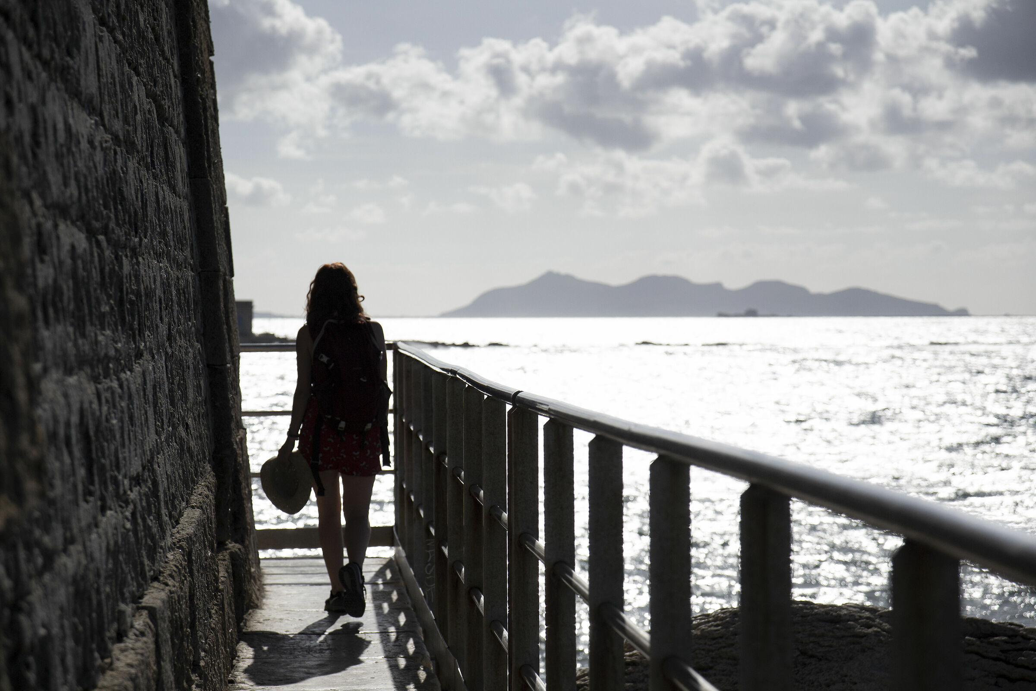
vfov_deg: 13.0
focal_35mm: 105
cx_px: 518
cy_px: 346
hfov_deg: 19.5
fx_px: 3021
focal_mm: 70
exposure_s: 1/4000
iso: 160
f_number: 4.5
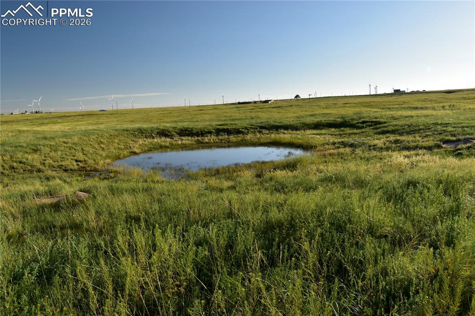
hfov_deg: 67.4
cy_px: 158
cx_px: 238
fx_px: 356
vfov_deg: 47.9
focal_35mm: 27
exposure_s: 1/320
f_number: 10
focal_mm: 18
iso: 400
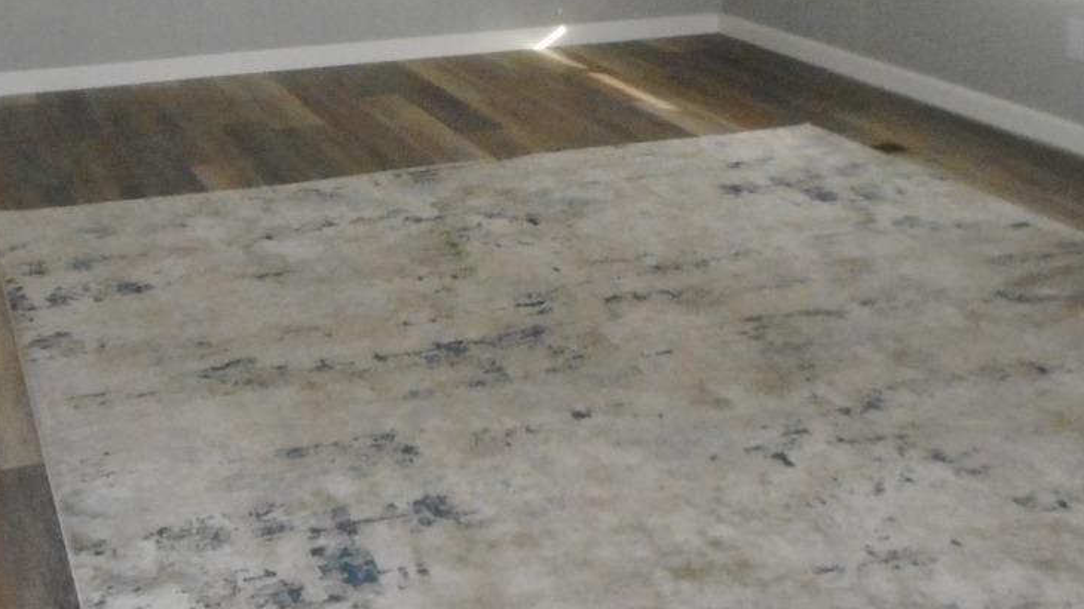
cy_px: 90
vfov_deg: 21.1
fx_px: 1609
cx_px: 441
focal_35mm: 56
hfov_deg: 37.1
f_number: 3.7
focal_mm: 4.5
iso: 720
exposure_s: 1/25
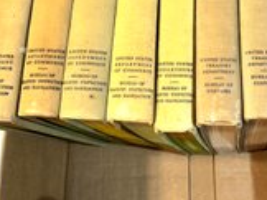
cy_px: -6
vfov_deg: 25.1
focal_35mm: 55
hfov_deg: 34.5
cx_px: 187
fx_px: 424
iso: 40
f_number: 1.6
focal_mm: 5.96
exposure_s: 1/120
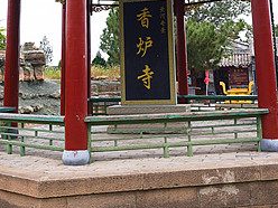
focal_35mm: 65
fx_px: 522
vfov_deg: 21.3
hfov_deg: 29.8
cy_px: -27
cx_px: 126
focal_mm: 21
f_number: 8
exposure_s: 1/125
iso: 100
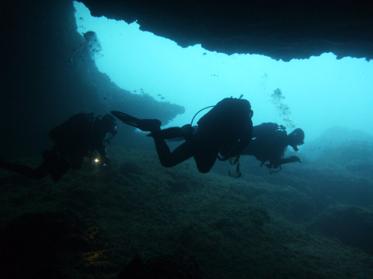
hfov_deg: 63.4
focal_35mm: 28
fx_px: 302
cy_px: 140
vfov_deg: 49.7
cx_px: 186
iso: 400
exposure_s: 1/25
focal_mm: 4.9
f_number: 3.3
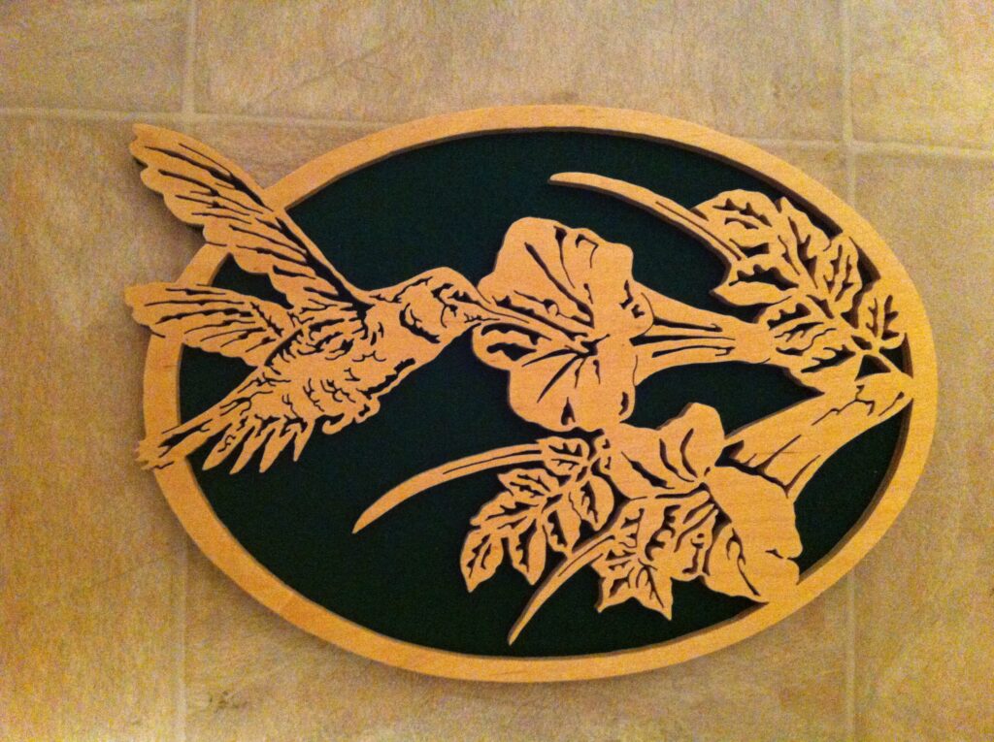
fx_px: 1004
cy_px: 371
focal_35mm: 35
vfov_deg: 40.6
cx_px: 497
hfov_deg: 52.7
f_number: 2.8
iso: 1000
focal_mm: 3.85
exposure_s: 1/15
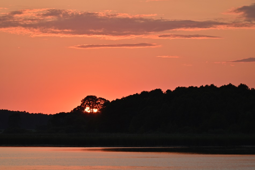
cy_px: 85
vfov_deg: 4.6
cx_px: 128
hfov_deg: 6.9
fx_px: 2126
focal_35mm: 300
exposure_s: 1/1000
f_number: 5.6
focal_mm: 300
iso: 360
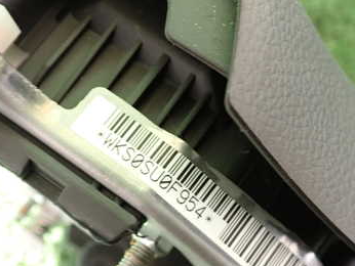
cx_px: 154
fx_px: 534
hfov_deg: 36.7
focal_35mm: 52
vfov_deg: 27.9
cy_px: 172
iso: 200
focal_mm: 5.4
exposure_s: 1/30
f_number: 2.3
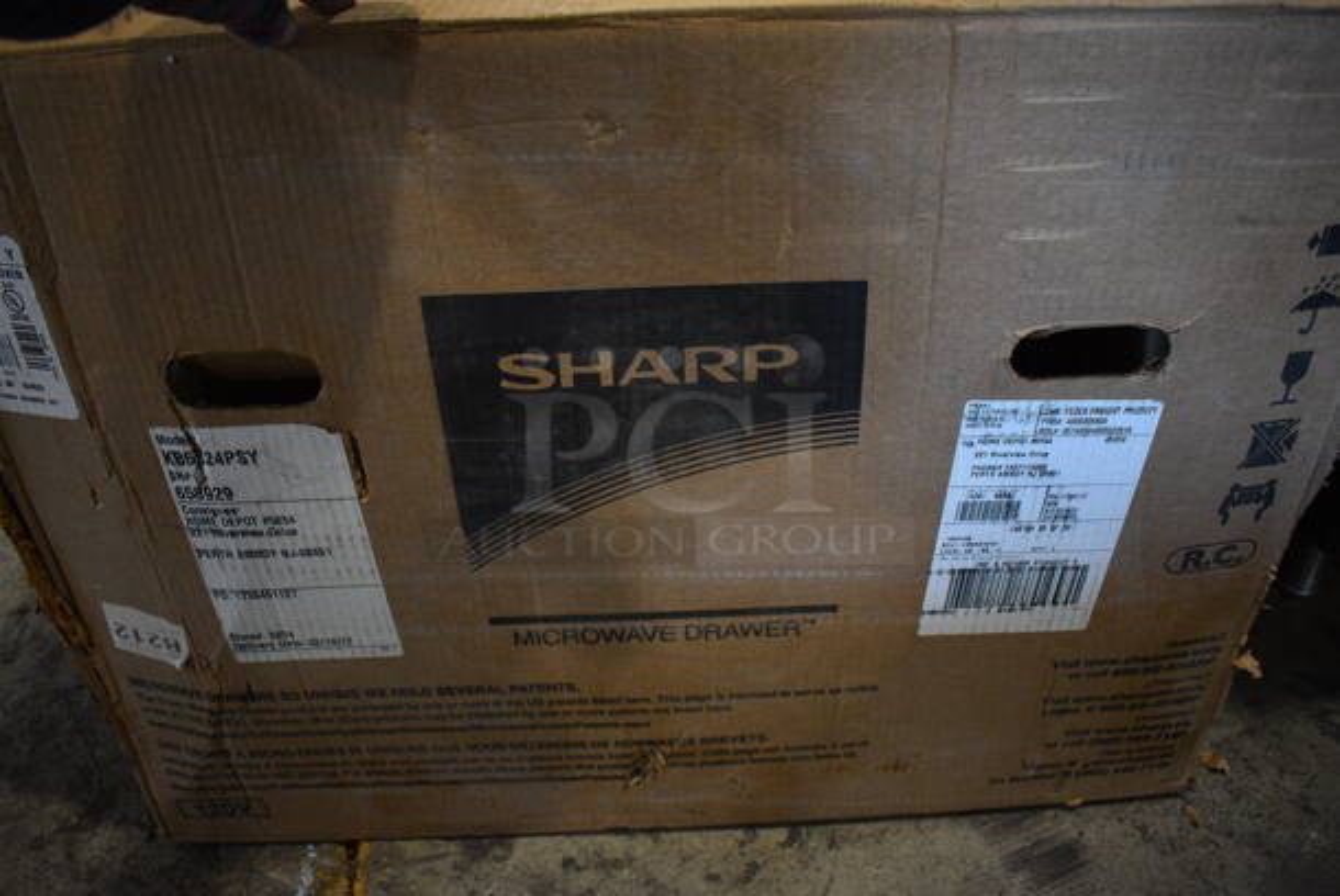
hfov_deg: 67.3
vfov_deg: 48.0
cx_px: 670
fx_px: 1006
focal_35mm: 27
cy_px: 448
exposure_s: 1/125
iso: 800
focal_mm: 18
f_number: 3.5
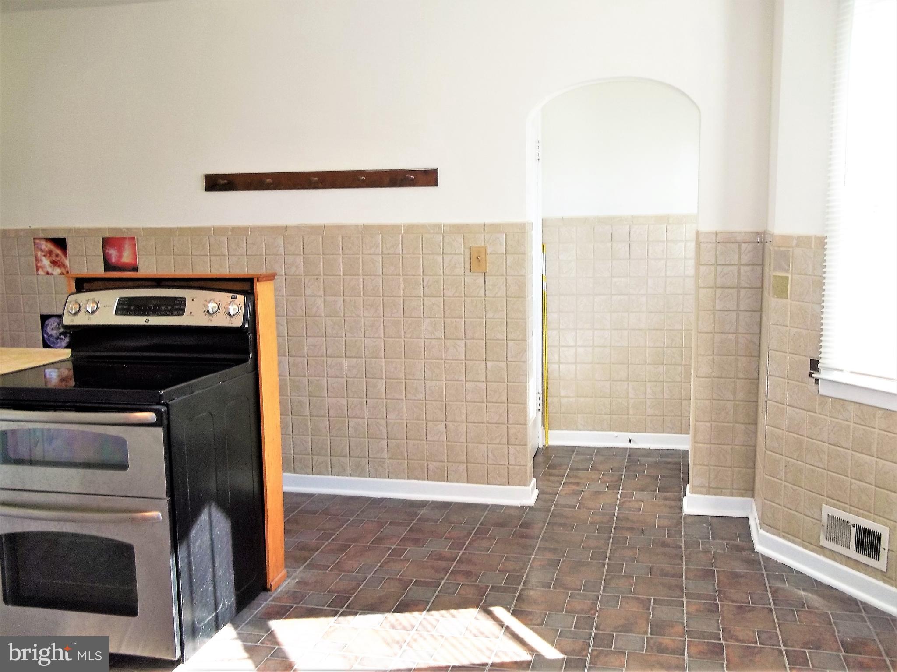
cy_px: 336
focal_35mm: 32
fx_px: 829
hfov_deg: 56.8
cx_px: 448
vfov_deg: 44.1
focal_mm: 5.7
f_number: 2.9
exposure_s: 1/60
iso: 80
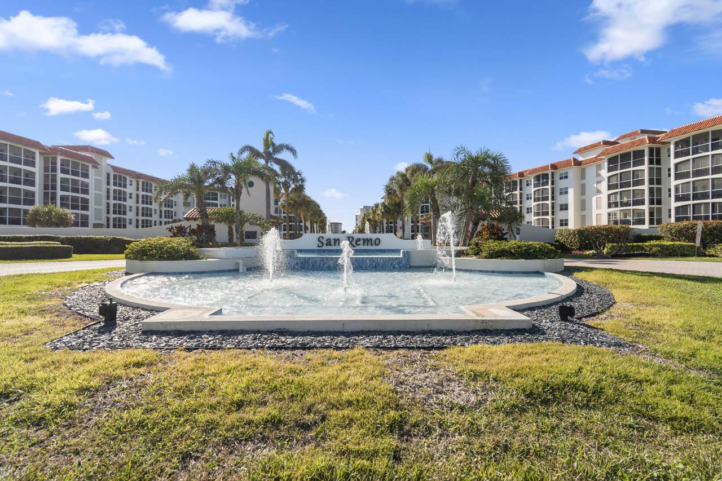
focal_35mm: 15
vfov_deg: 77.3
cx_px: 361
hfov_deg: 100.4
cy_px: 240
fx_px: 301
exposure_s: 1/80
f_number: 8
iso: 100
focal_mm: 10
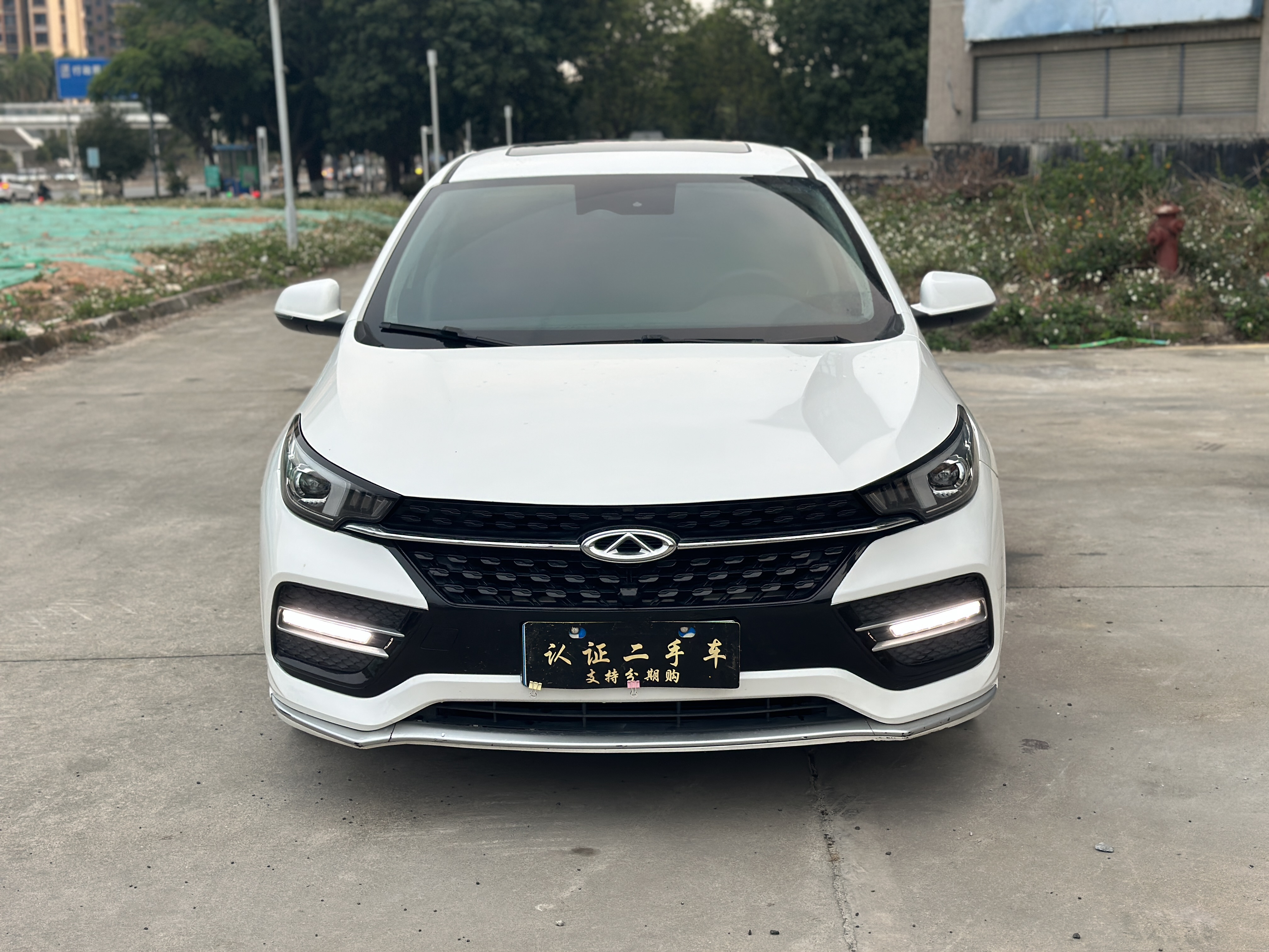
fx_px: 1760
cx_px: 634
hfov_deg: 39.7
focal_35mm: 48
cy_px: 476
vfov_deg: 30.3
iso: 64
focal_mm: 6.86
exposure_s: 1/163
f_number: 1.78
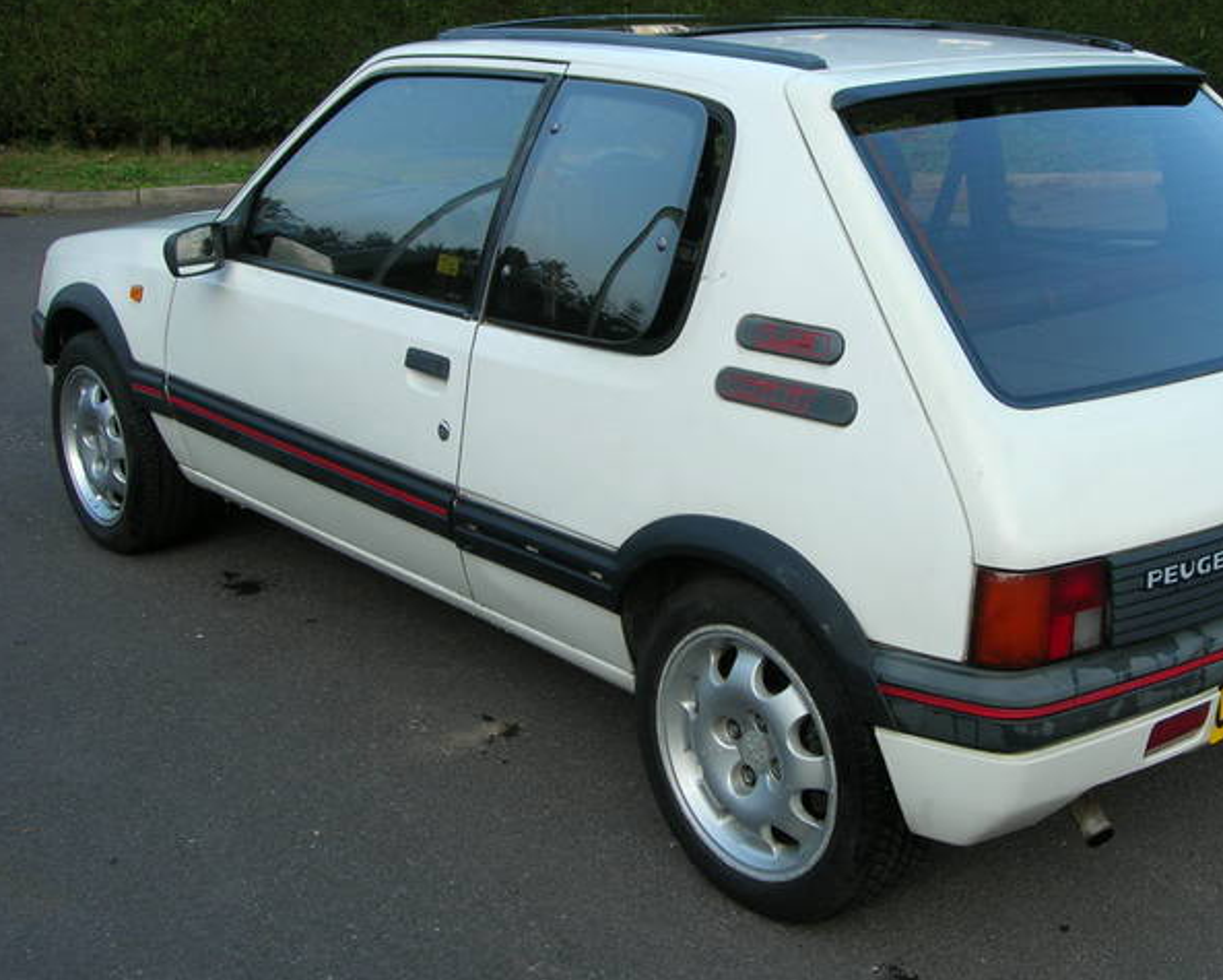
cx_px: 802
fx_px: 1811
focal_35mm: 50
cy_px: 394
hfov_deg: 37.0
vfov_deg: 30.2
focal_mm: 7.8
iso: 64
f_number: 4.8
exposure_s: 1/106
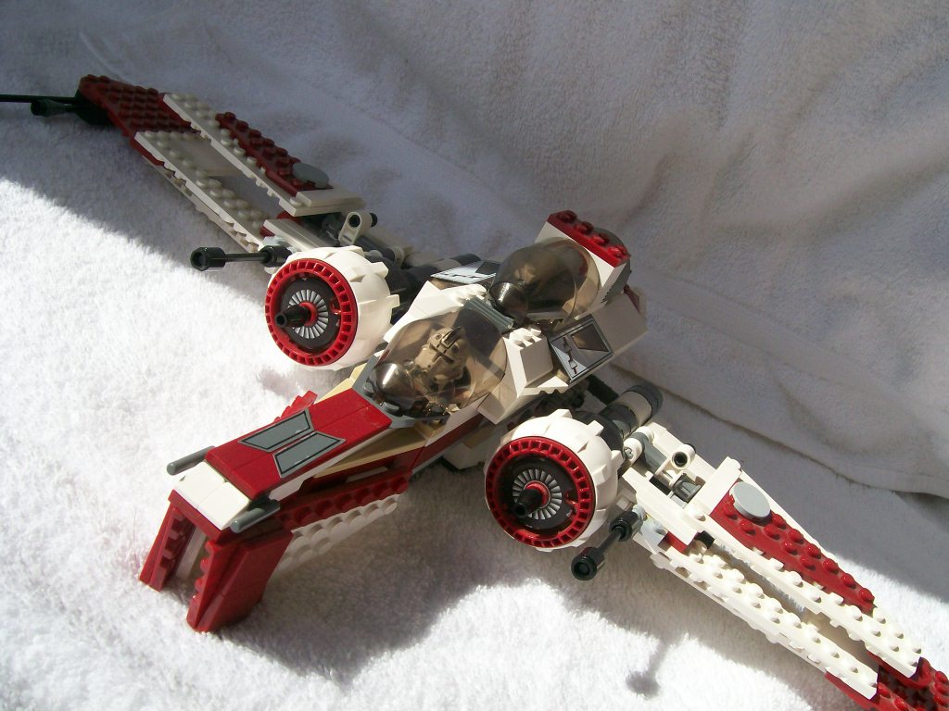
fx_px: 987
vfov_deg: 39.7
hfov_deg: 51.4
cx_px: 474
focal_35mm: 36
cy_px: 356
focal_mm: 6
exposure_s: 1/357
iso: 80
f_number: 4.8
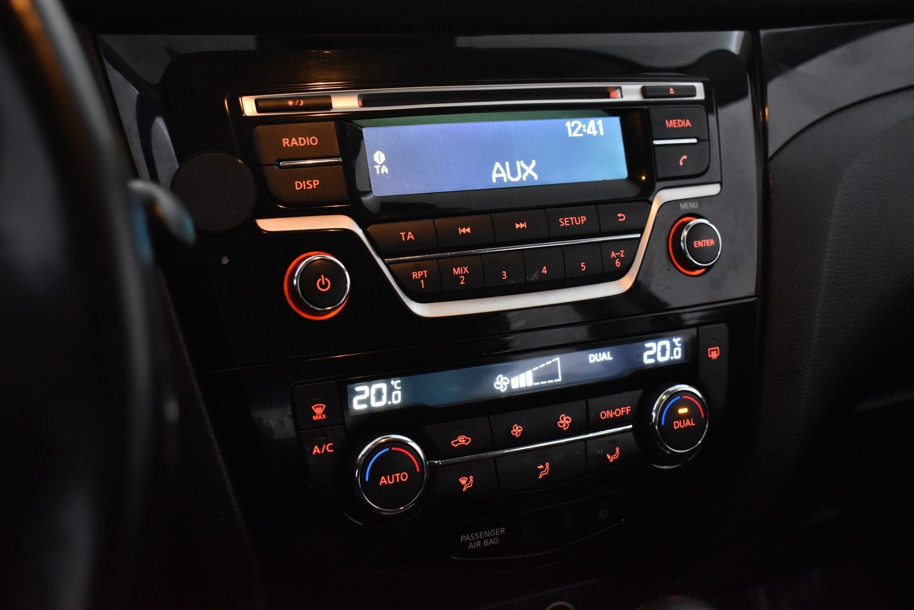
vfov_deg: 31.9
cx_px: 457
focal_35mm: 42
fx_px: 1066
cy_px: 305
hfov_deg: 46.4
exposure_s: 1/20
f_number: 5
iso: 1250
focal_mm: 28
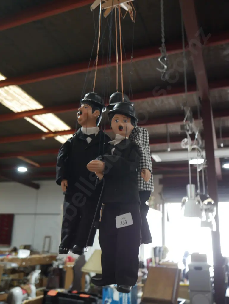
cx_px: 114
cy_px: 152
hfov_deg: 44.2
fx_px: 282
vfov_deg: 56.8
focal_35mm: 32
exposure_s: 1/60
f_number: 3.6
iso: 400
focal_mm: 16
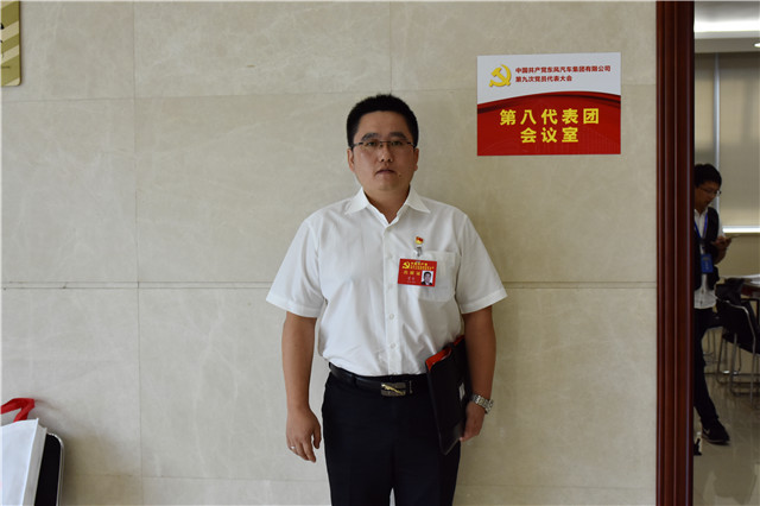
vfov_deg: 31.9
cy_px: 253
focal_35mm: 42
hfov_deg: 46.4
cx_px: 380
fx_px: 886
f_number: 5.6
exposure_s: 1/125
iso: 800
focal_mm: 28
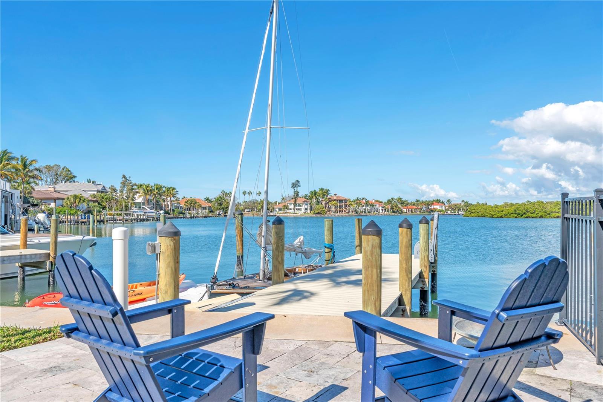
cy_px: 201
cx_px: 302
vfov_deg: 51.3
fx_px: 419
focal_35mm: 25
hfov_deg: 71.5
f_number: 9
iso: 200
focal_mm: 25
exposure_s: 1/500
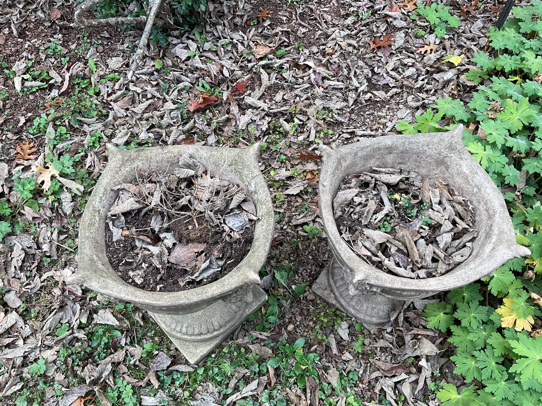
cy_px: 203
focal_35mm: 29
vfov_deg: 48.2
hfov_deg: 61.7
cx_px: 271
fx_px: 454
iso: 20
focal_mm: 3
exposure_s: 1/120
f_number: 1.8
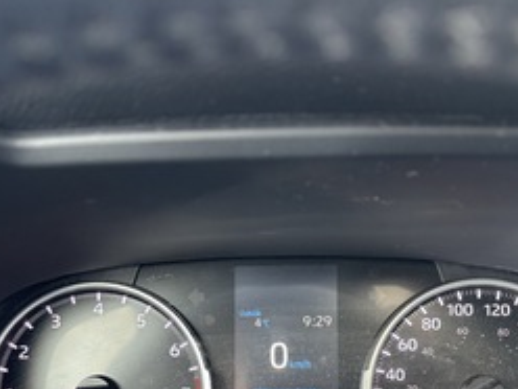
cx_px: 246
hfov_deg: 42.9
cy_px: 323
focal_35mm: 44
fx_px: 658
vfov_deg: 31.8
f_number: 1.6
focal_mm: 5.96
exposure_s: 1/60
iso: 200
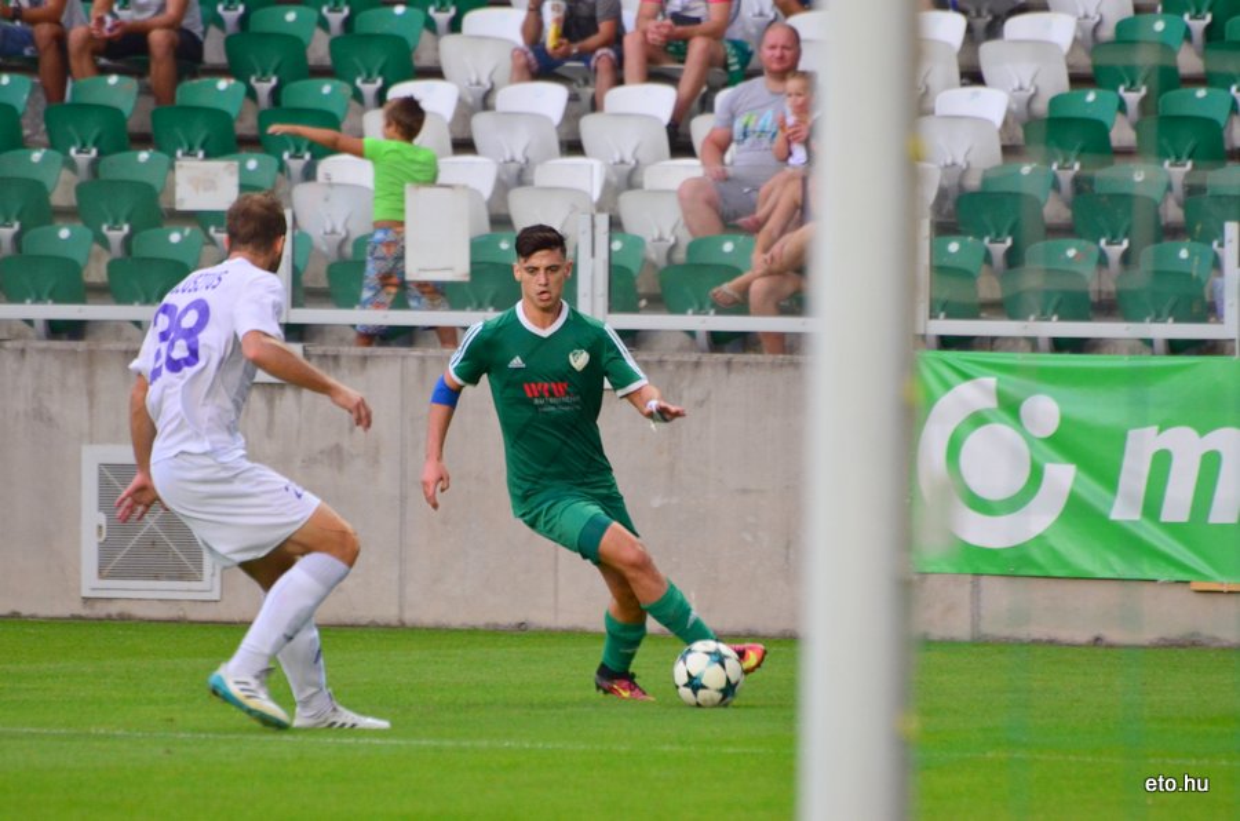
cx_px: 620
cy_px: 410
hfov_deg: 4.6
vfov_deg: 3.0
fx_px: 15467
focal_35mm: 450
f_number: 5.6
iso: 1600
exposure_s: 1/400
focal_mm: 300
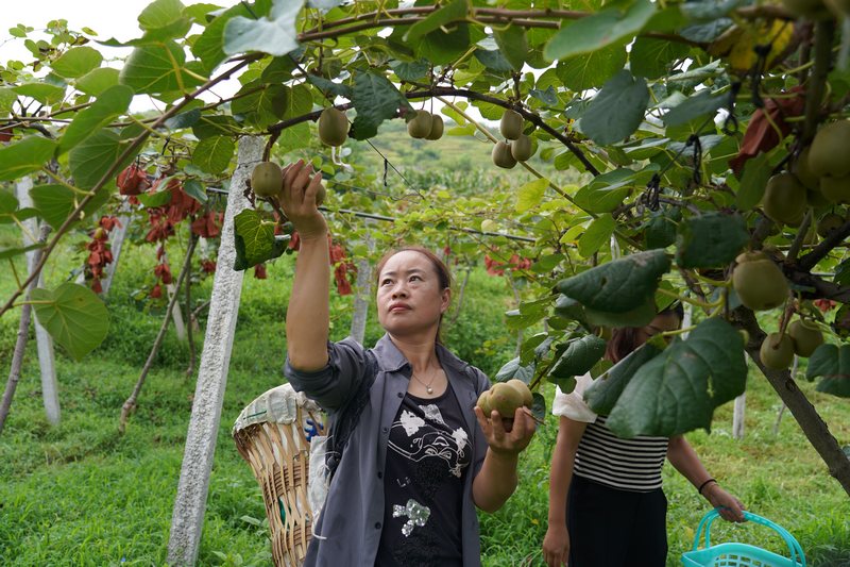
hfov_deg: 63.7
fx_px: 685
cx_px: 425
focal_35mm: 29
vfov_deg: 44.9
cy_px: 284
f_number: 4
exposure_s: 1/160
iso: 200
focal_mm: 29
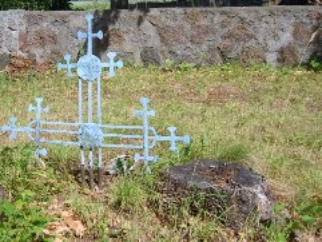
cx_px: 103
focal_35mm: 65
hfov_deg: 29.6
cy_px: 108
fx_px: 605
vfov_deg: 22.6
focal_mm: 7.4
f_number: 2.8
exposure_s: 1/1000
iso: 50
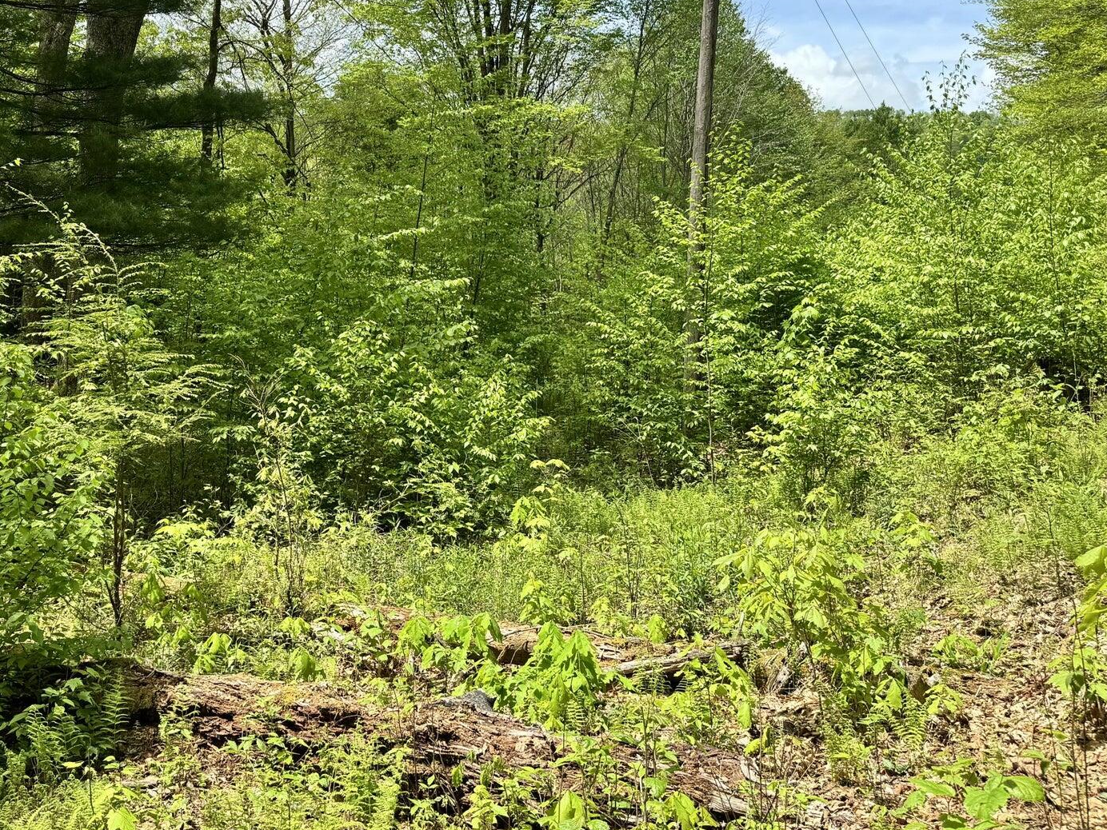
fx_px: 1183
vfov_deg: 37.7
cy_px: 211
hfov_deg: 49.5
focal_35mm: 37
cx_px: 392
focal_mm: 6.76
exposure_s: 1/2604
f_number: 1.78
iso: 80
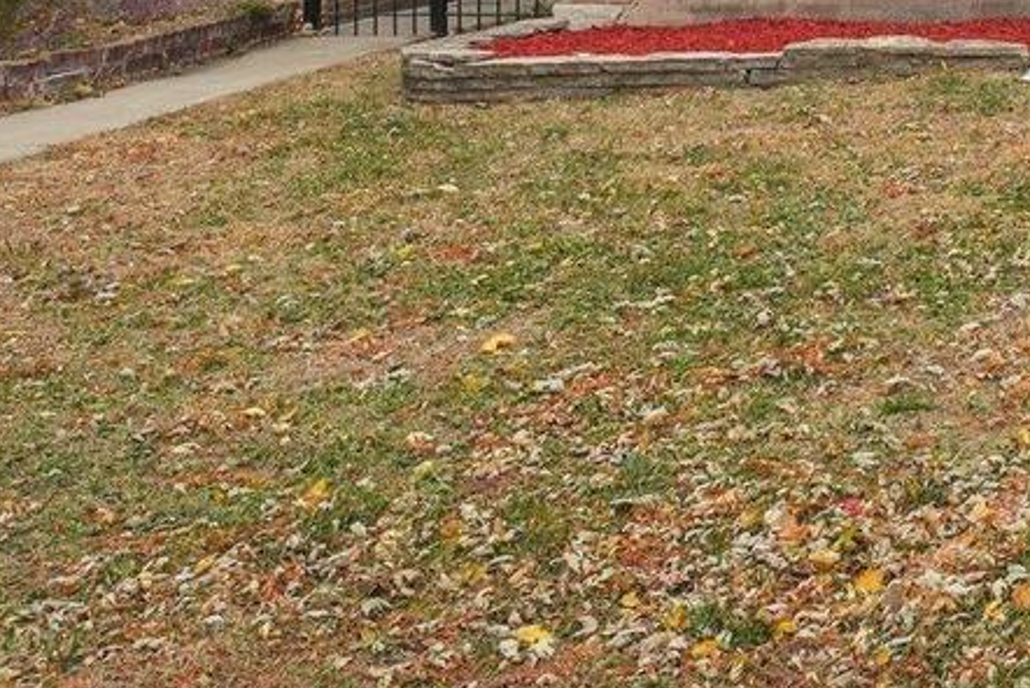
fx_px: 1616
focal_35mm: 56
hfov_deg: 30.7
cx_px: 1193
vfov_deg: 21.7
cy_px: -203
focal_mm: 15.4
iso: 400
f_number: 7.1
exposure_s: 1/200
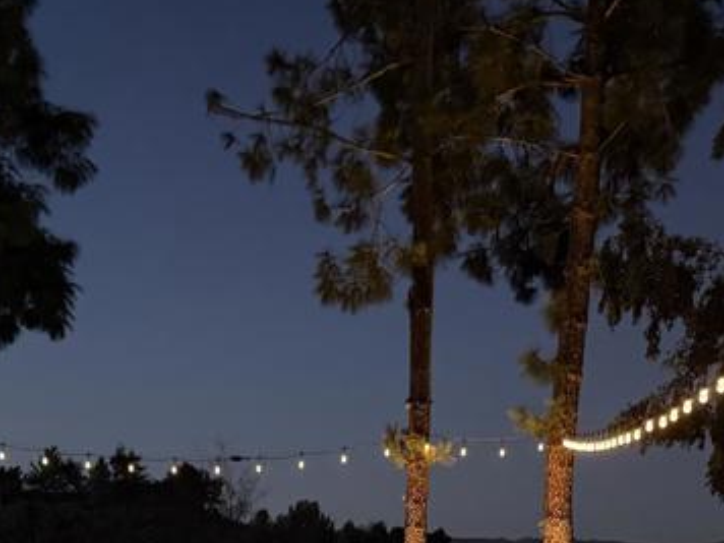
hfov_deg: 28.1
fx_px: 1443
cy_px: 657
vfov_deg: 20.0
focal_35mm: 69
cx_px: 273
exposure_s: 1/24
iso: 1600
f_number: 1.78
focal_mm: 6.76
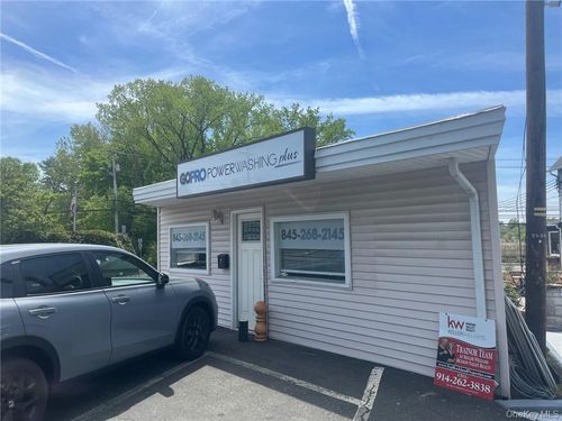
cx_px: 281
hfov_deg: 67.3
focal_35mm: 26
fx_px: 422
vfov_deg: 53.1
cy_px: 210
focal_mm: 5.1
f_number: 1.6
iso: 50
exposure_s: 1/2688
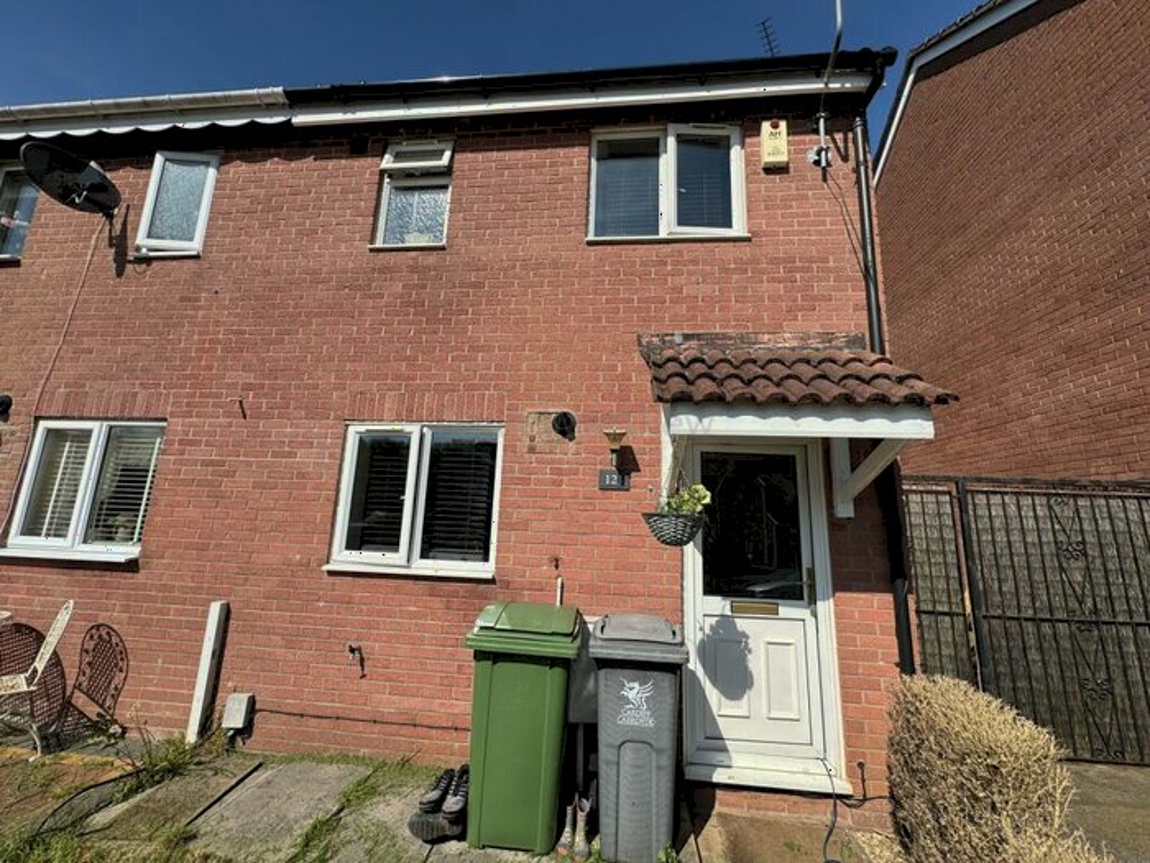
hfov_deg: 102.1
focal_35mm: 14
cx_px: 575
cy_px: 432
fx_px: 465
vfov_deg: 85.7
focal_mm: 2.22
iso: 50
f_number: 2.2
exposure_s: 1/2494
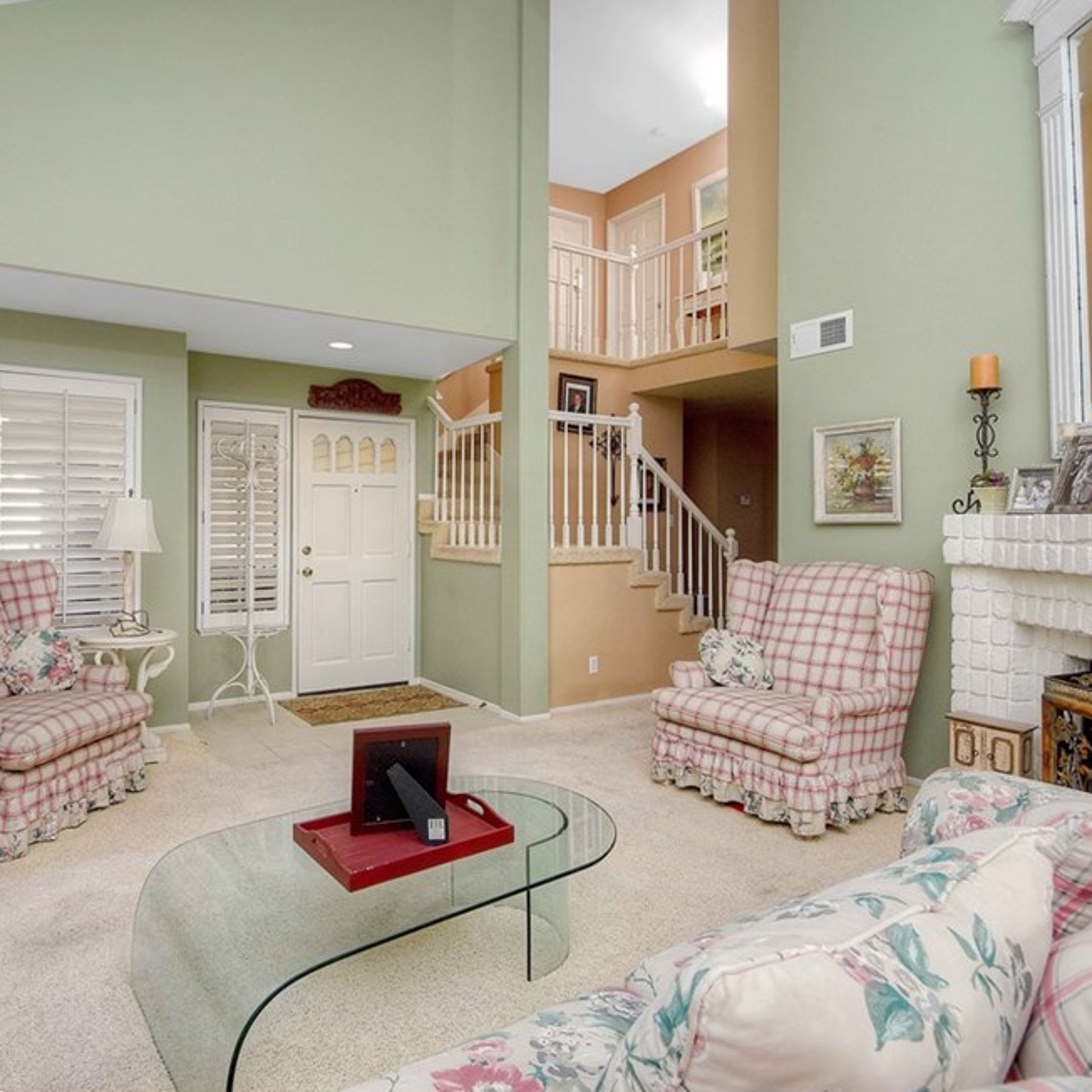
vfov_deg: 74.8
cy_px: 528
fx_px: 714
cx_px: 427
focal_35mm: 20
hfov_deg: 73.9
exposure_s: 1/60
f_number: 8
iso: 100
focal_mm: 10
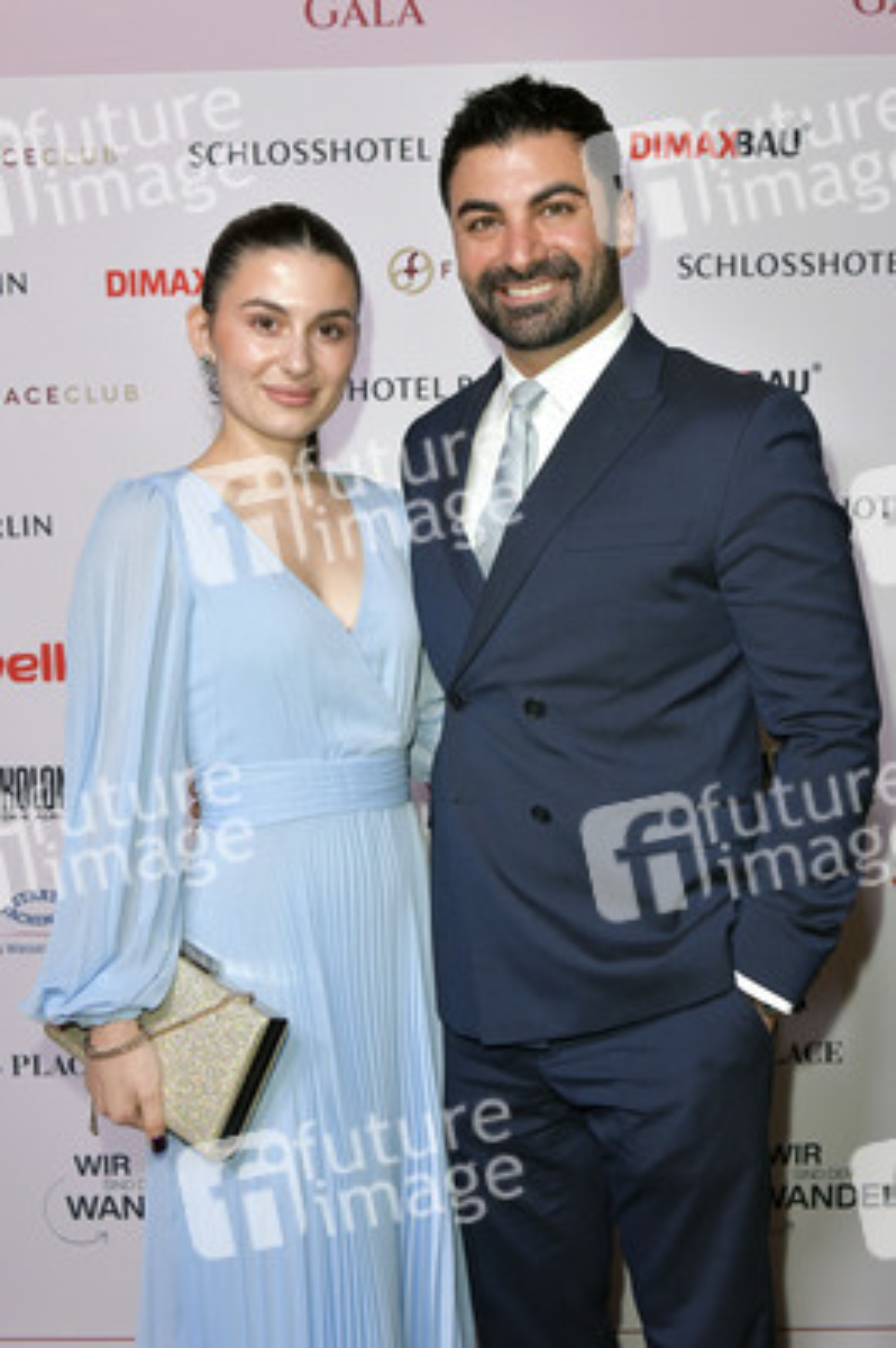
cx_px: 448
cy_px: 674
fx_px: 1421
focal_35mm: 38
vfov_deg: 50.7
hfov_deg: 35.0
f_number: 6.3
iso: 1250
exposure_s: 1/200
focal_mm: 38
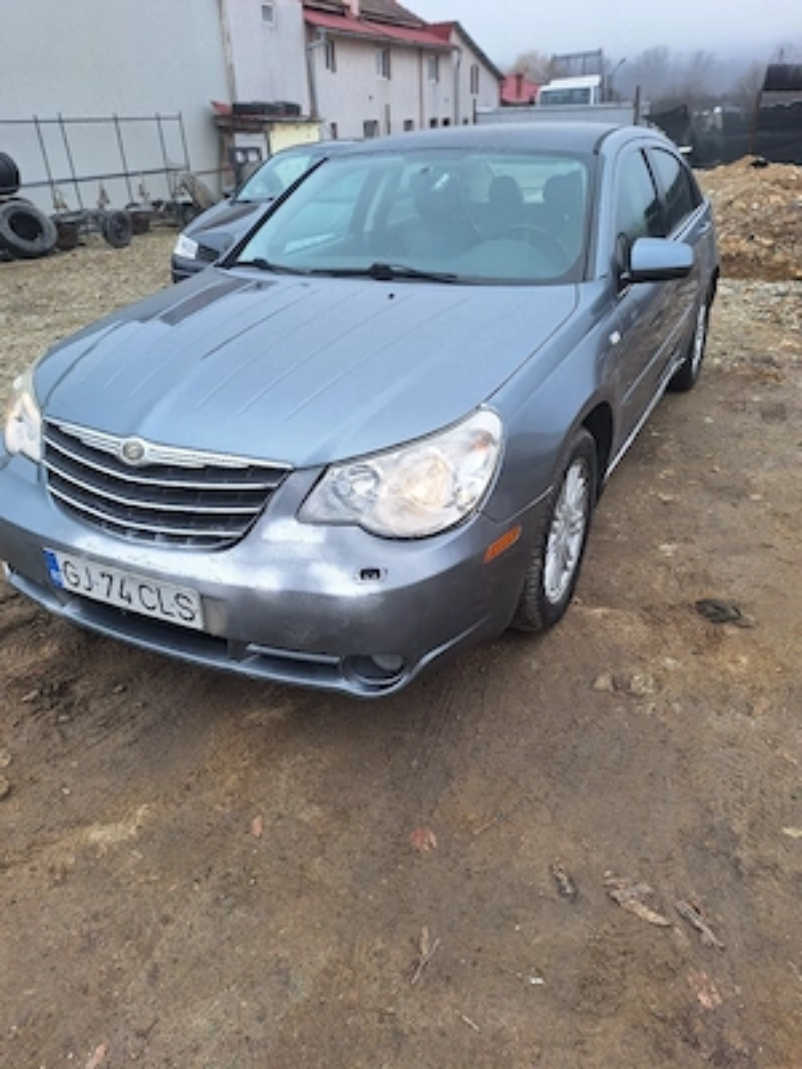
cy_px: 534
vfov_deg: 73.9
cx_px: 401
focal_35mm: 23
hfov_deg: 58.9
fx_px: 710
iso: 40
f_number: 1.8
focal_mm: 5.54
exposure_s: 1/833
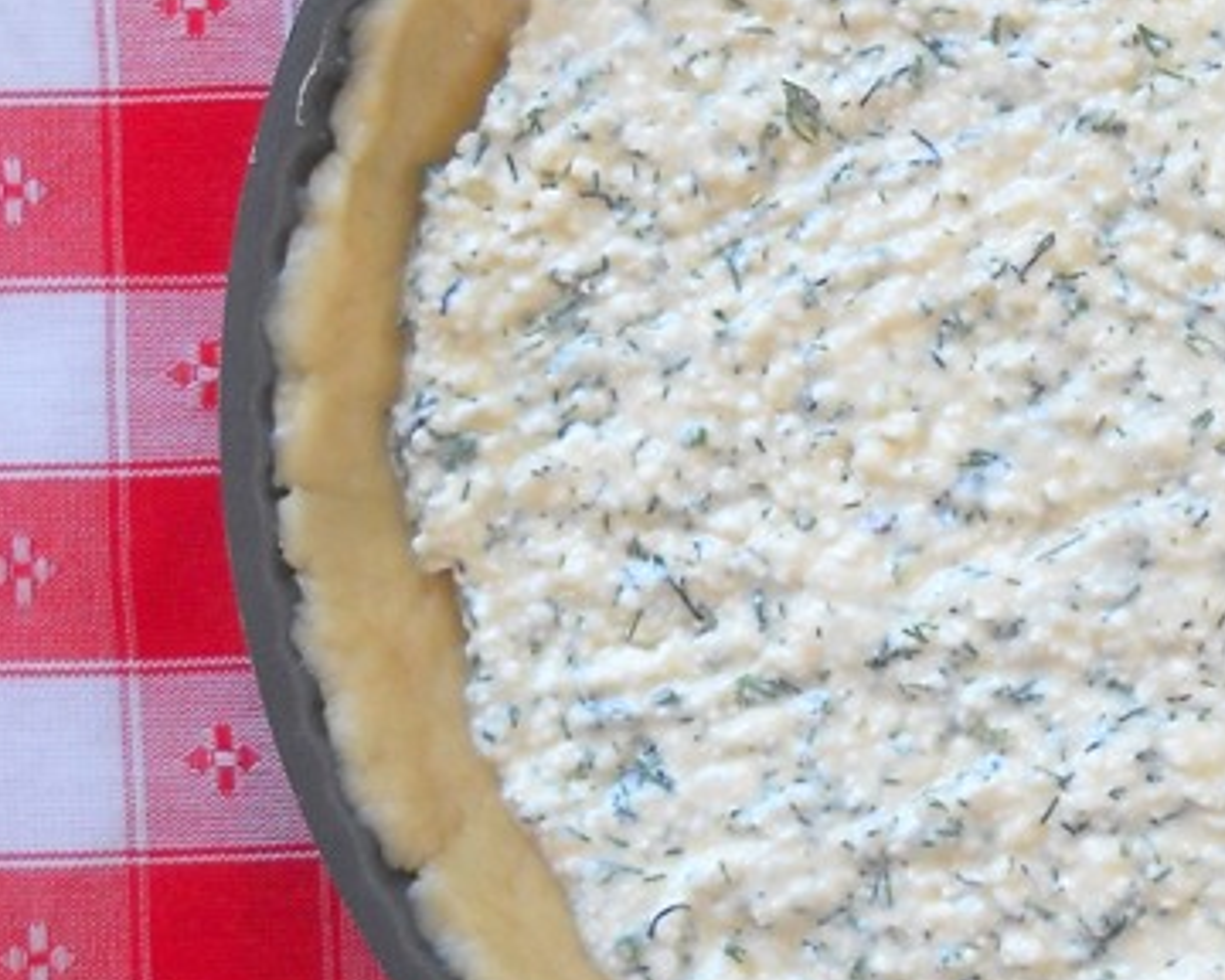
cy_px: 415
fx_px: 3227
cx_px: 1266
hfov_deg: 20.7
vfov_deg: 17.3
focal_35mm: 89
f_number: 3.1
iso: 80
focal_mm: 6.72
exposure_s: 1/30
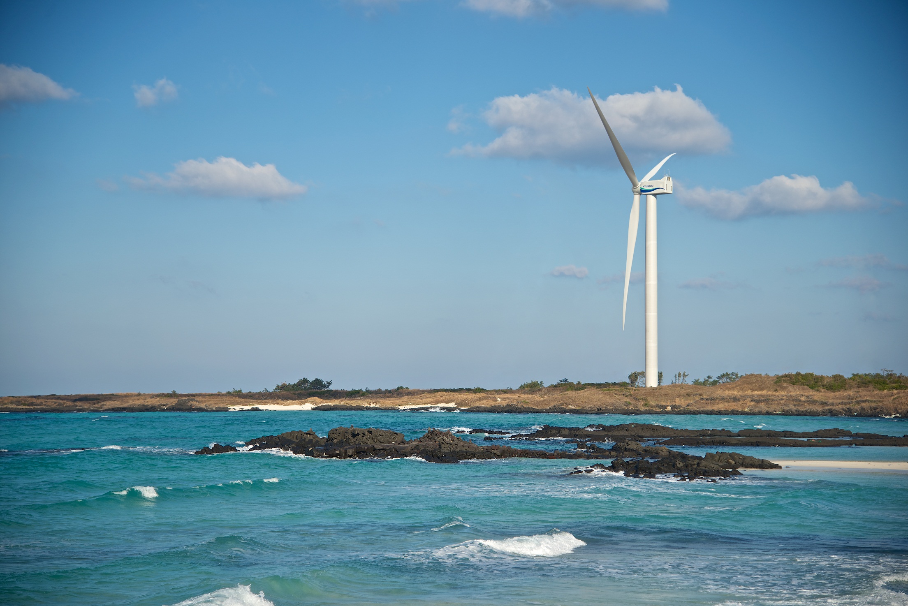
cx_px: 454
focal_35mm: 75
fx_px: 1892
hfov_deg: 27.0
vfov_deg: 18.2
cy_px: 303
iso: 100
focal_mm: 75
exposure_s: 1/800
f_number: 4
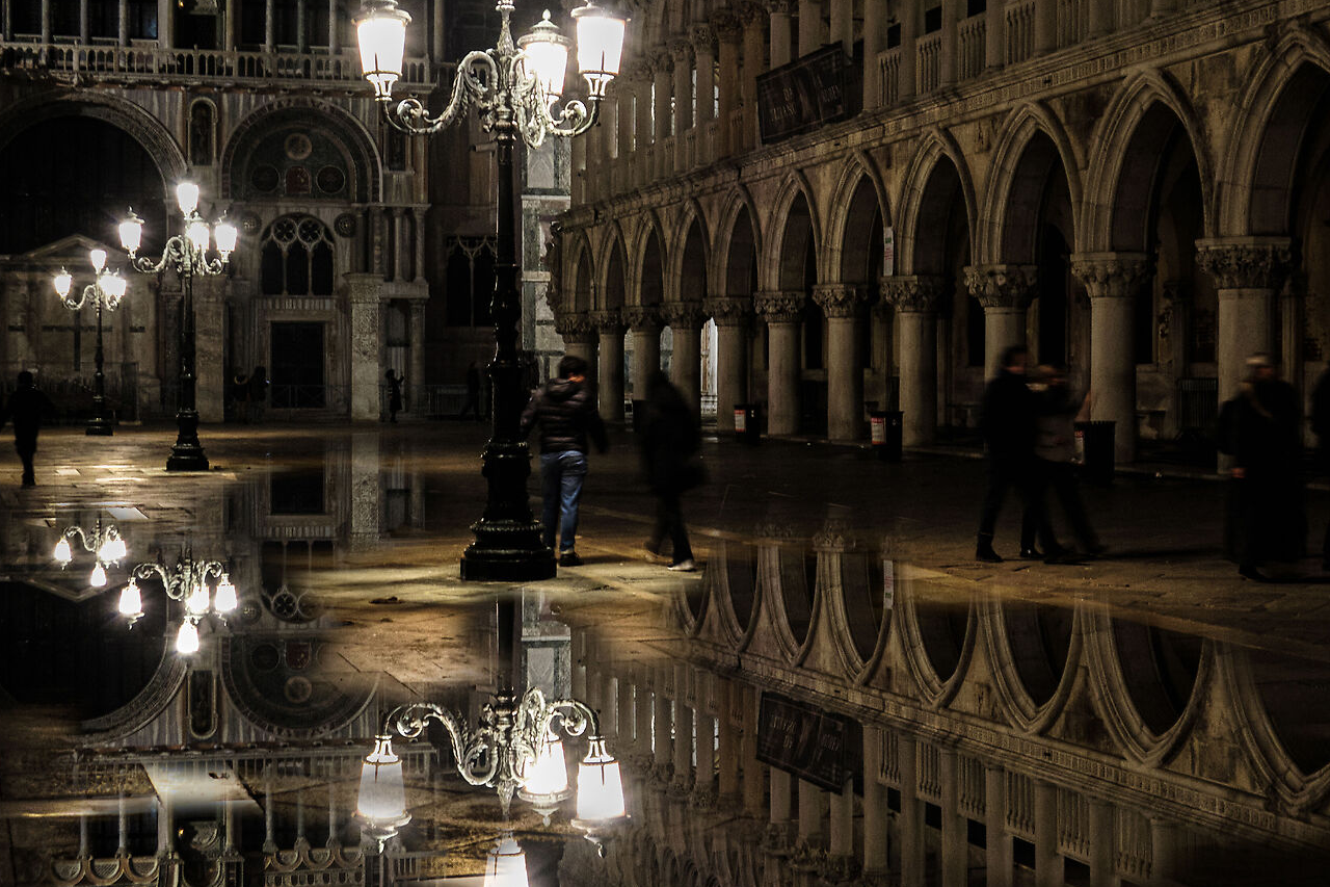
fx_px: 2216
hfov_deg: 33.4
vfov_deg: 22.6
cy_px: 418
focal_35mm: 60
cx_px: 724
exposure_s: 1/8
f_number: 4
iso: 2500
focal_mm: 21.6
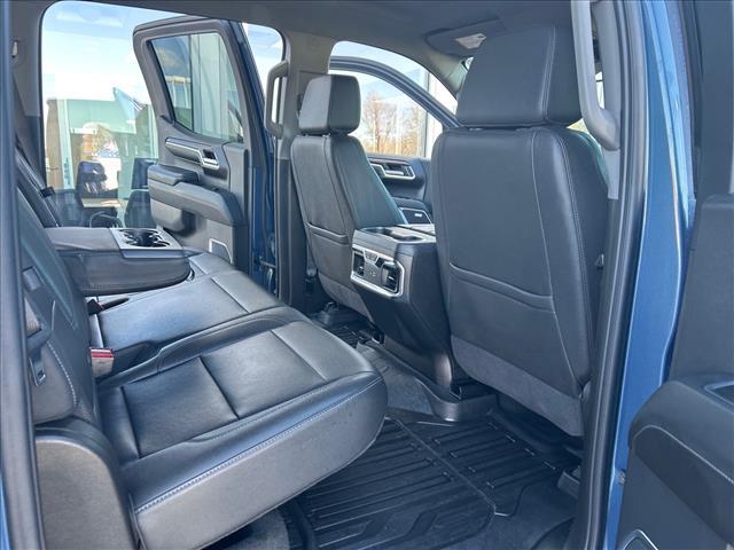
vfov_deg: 53.1
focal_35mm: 26
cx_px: 367
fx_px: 551
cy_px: 275
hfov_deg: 67.3
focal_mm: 5.7
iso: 100
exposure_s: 1/121
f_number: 1.5
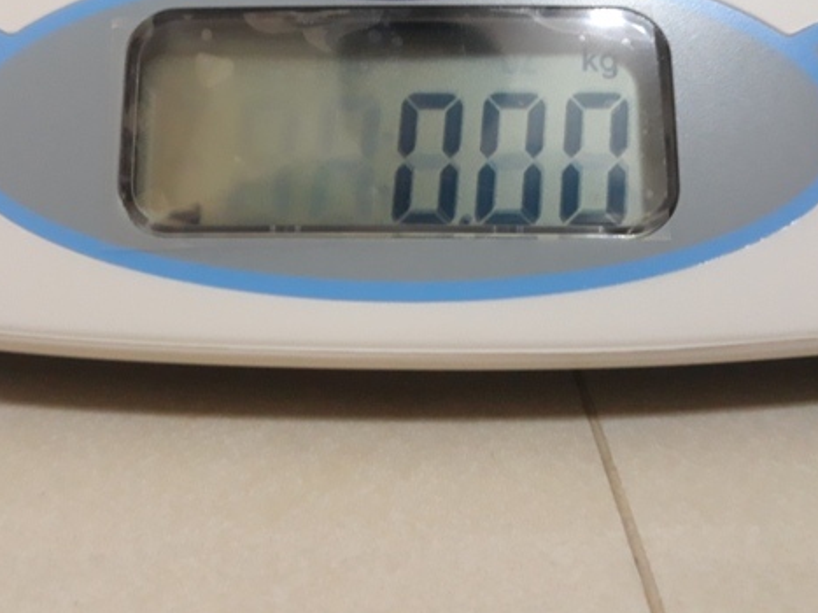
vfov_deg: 38.2
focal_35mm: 37
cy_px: 201
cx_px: 357
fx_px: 874
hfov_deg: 50.0
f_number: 1.7
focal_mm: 3.71
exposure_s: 1/24
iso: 400
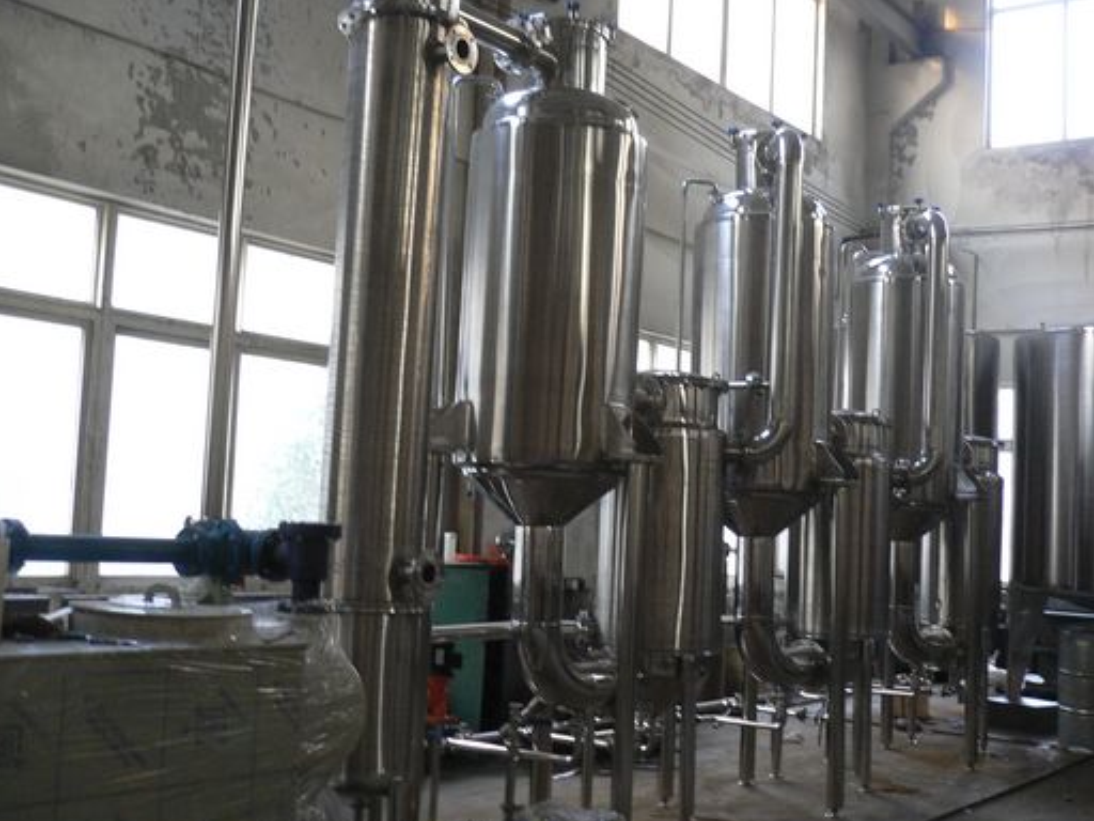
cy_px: 410
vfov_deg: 35.1
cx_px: 590
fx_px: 1296
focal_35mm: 41
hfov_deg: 45.7
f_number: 2.8
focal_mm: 5.8
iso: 200
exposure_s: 1/13
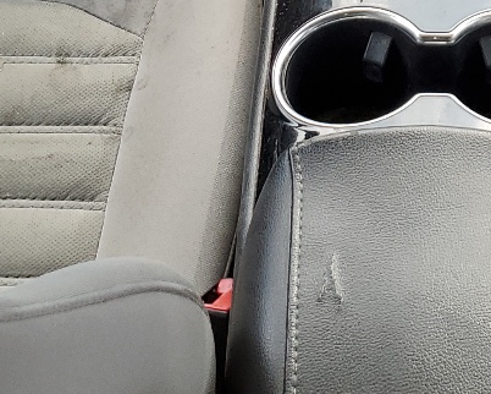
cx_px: 429
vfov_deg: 14.2
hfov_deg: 18.7
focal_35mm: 101
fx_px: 1468
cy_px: -210
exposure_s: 1/196
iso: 50
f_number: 1.5
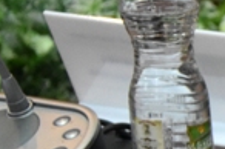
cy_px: 178
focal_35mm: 388
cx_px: 664
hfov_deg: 5.1
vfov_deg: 3.5
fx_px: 2422
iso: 3200
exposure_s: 1/200
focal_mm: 42
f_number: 7.1
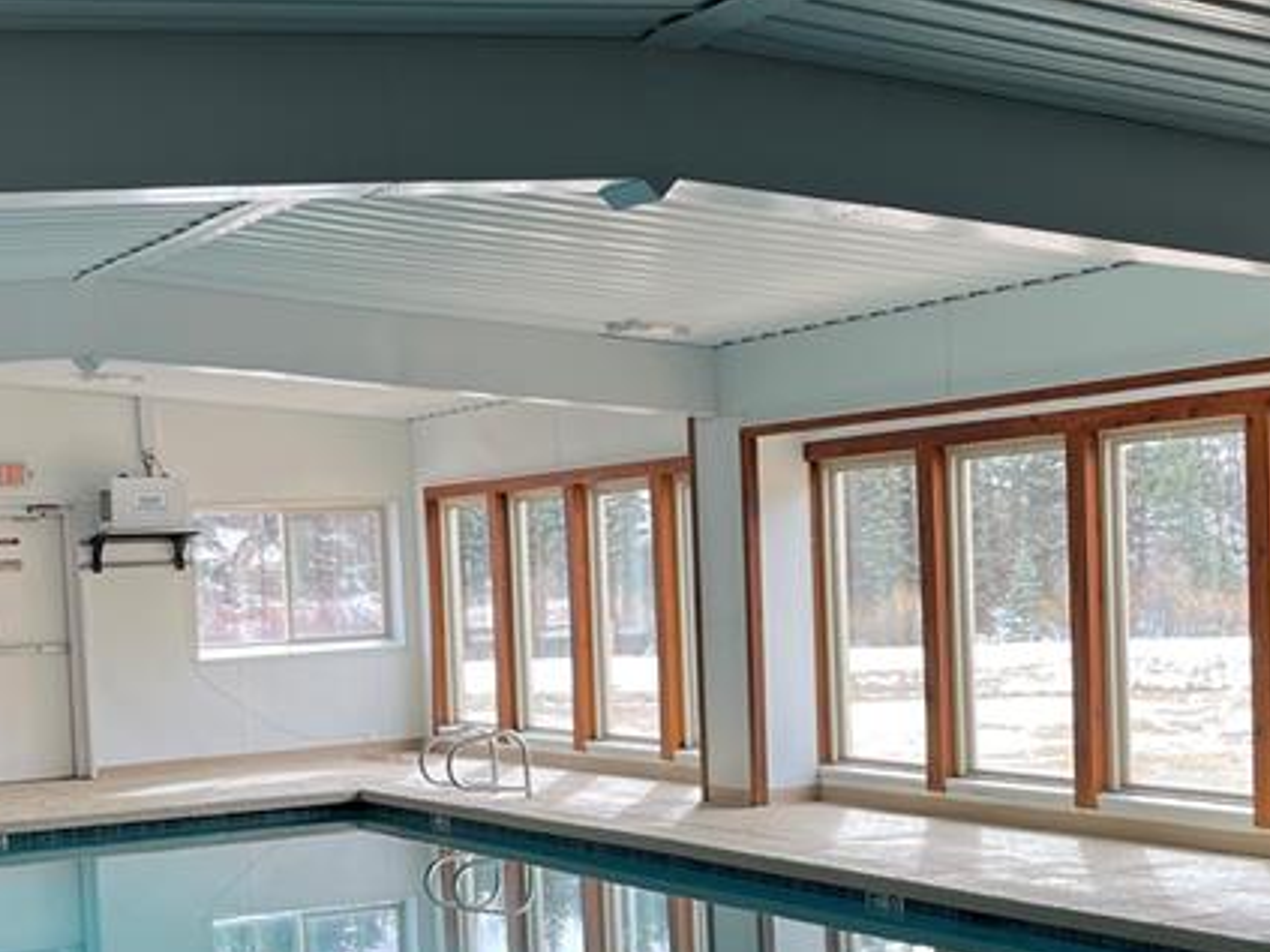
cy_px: 656
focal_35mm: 63
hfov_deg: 30.7
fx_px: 2311
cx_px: 694
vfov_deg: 23.1
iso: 40
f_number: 1.6
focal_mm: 5.1
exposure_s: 1/120
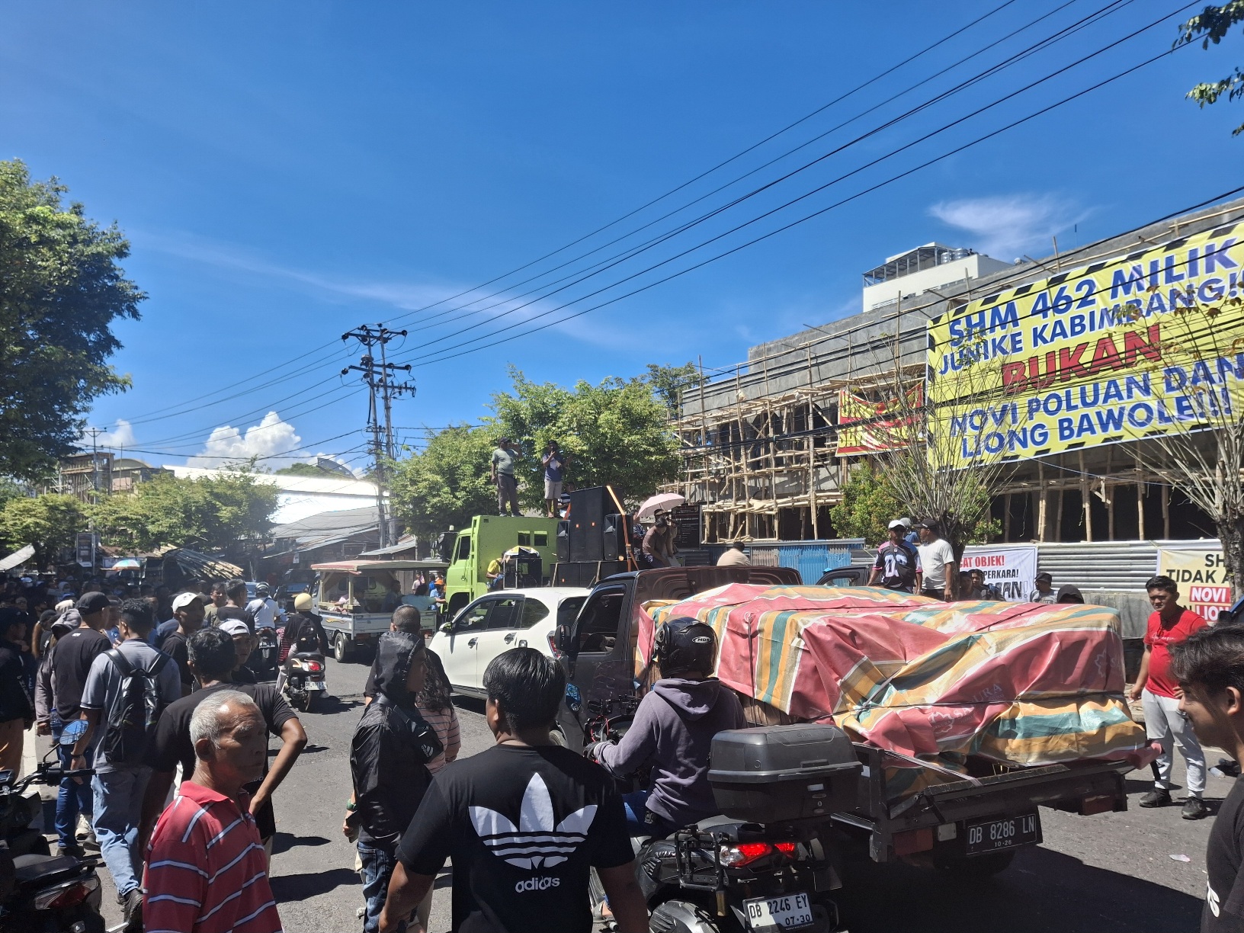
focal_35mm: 25
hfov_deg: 69.4
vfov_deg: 54.9
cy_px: 466
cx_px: 622
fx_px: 898
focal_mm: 4.69
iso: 25
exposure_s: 1/1429
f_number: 1.8
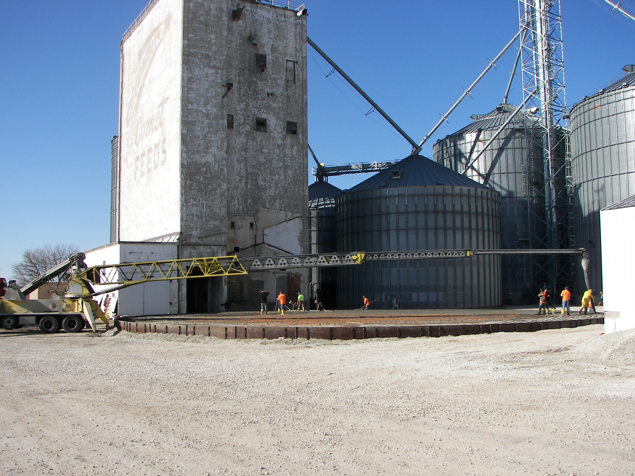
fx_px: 660
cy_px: 238
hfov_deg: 51.4
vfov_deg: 39.7
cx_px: 318
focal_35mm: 36
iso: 50
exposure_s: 1/500
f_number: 4
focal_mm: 6
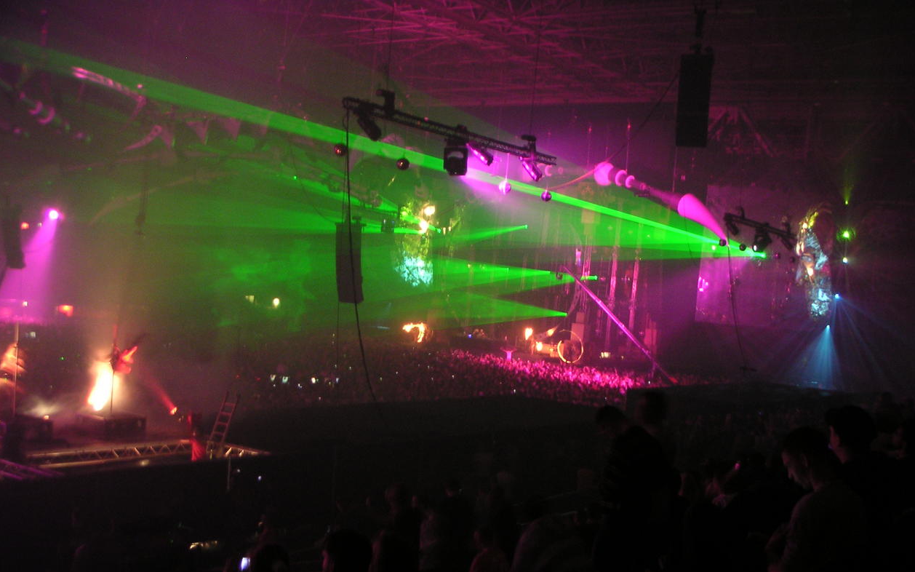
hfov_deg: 48.2
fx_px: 1022
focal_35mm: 41
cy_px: 343
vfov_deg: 31.2
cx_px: 452
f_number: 2.8
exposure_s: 1/1.6
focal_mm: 6
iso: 100
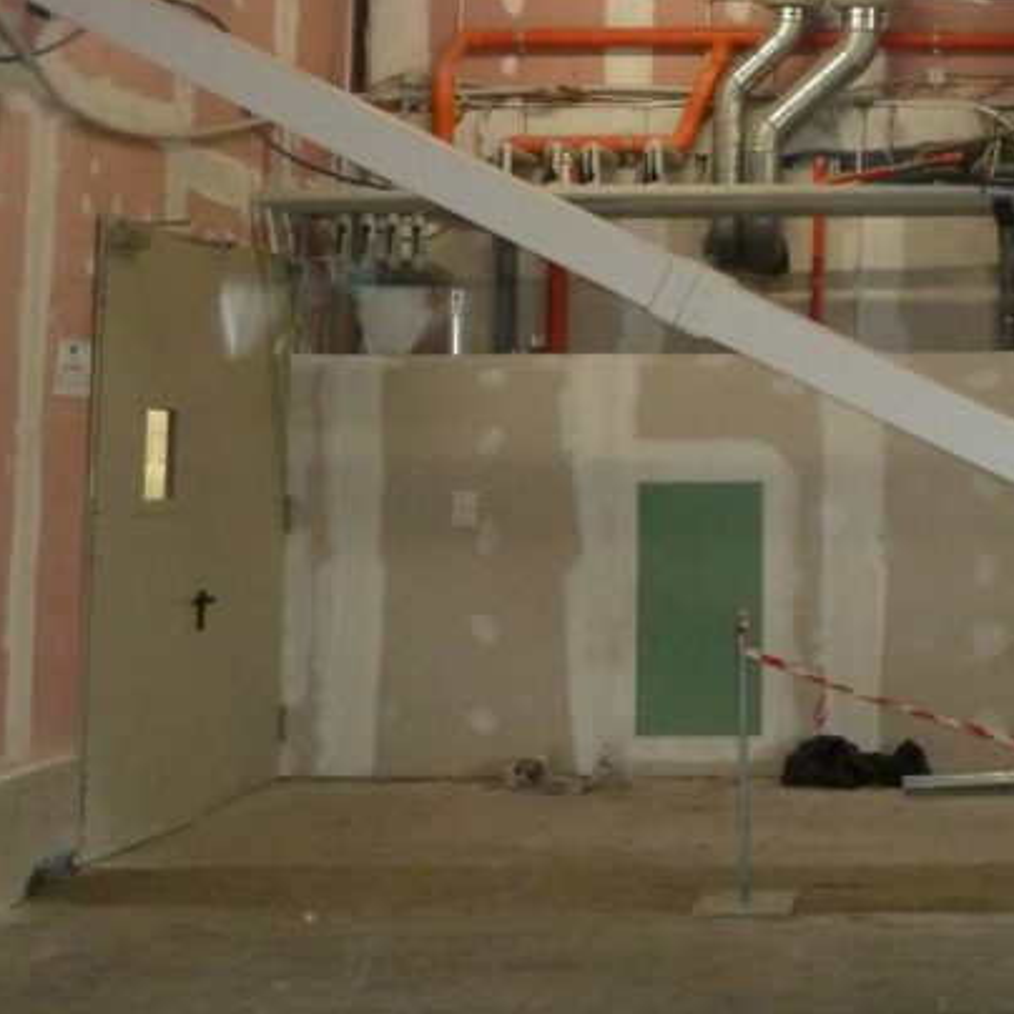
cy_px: 233
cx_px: 1074
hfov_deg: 24.9
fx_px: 2154
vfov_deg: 26.1
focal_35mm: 65
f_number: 3.4
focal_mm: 4.7
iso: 400
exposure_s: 1/30
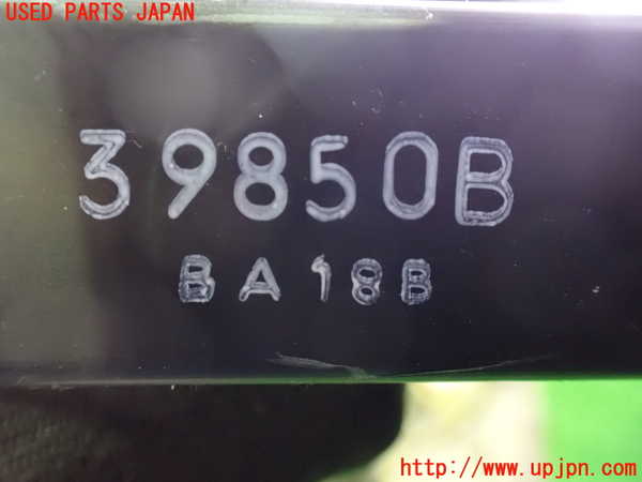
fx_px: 556
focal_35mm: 30
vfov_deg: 46.8
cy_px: 241
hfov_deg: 60.0
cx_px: 321
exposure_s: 1/20
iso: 1600
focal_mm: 5.4
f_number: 2.3
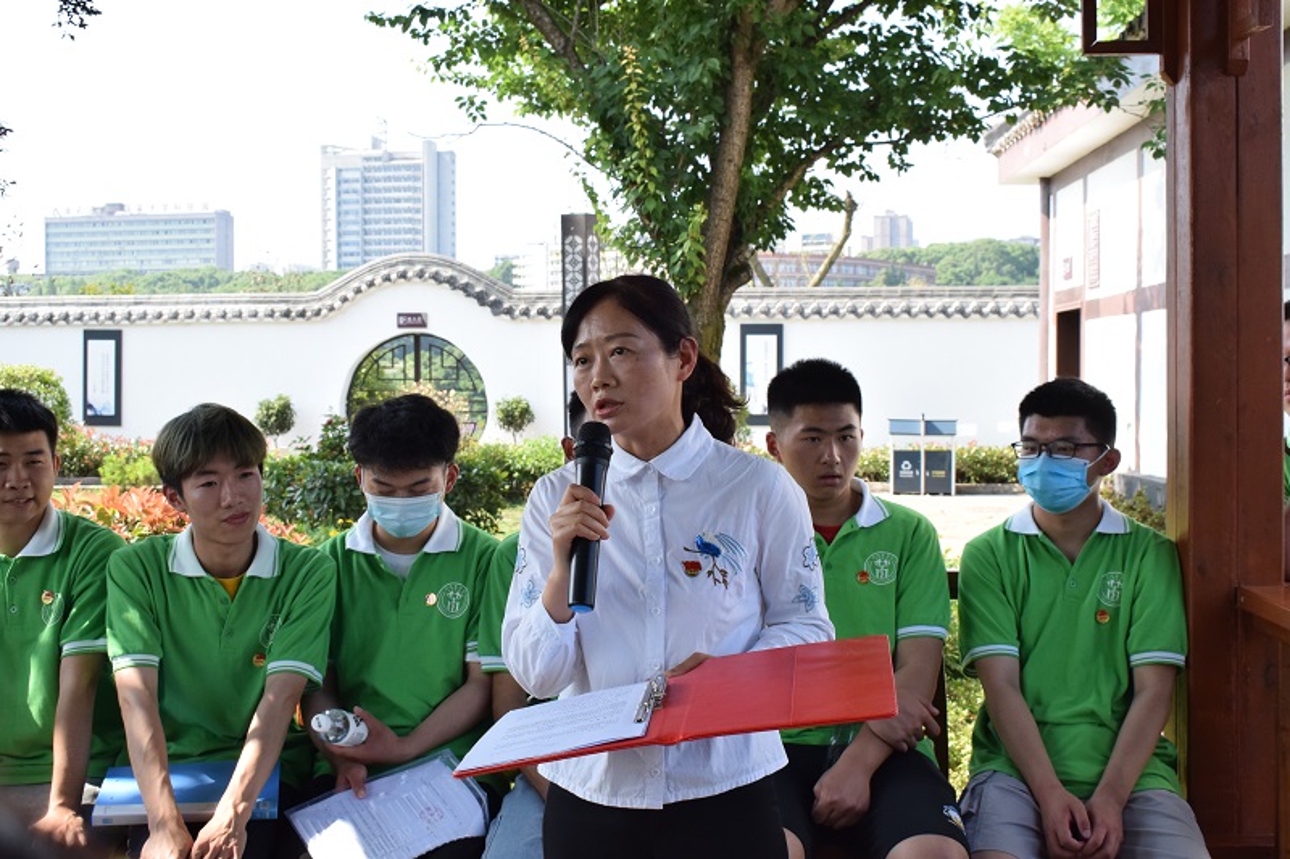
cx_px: 645
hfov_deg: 42.3
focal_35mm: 46
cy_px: 430
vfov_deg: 28.9
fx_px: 1666
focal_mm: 31
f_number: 11
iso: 1000
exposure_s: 1/500
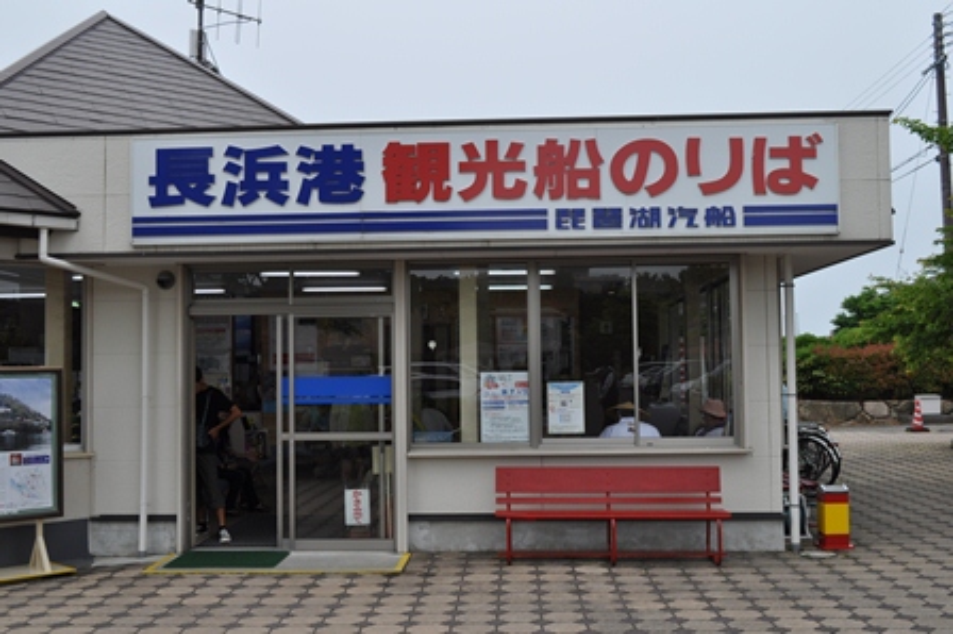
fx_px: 1032
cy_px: 317
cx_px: 476
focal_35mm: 39
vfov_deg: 34.2
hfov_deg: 49.6
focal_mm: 26
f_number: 9
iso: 200
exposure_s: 1/320
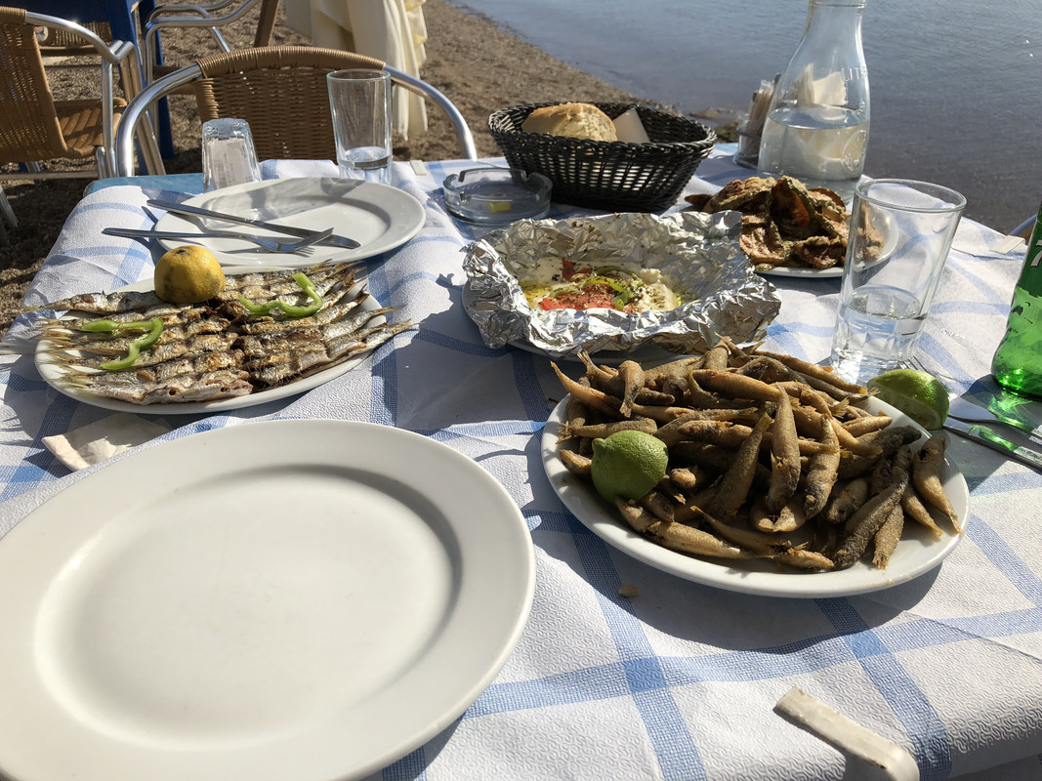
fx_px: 843
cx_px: 521
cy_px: 390
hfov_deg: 63.4
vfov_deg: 49.7
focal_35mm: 28
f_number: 1.8
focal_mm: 4
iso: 25
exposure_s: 1/4367
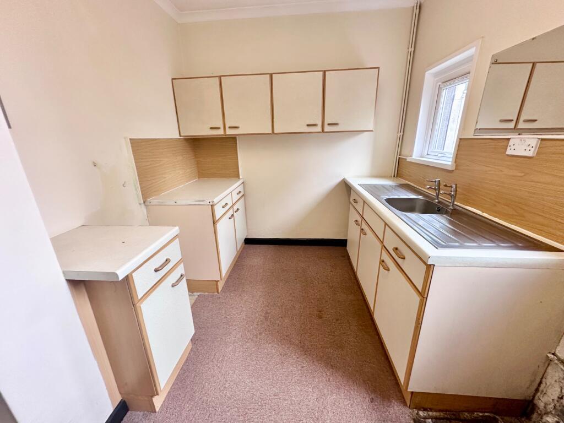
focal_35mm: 14
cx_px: 282
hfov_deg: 102.1
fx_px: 228
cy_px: 212
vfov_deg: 85.7
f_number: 2.2
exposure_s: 1/50
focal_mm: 2.22
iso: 160
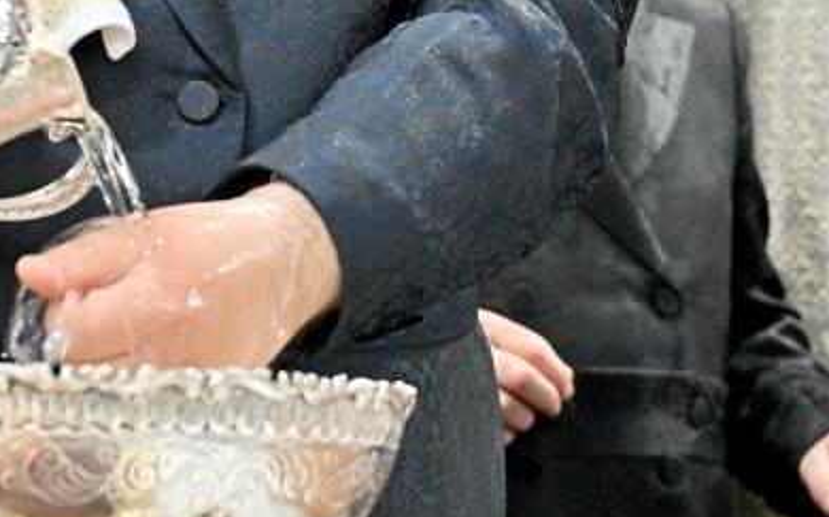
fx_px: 3205
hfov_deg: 14.7
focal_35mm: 142
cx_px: 197
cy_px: -140
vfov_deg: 9.1
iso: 2000
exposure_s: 1/160
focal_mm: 53
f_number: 4
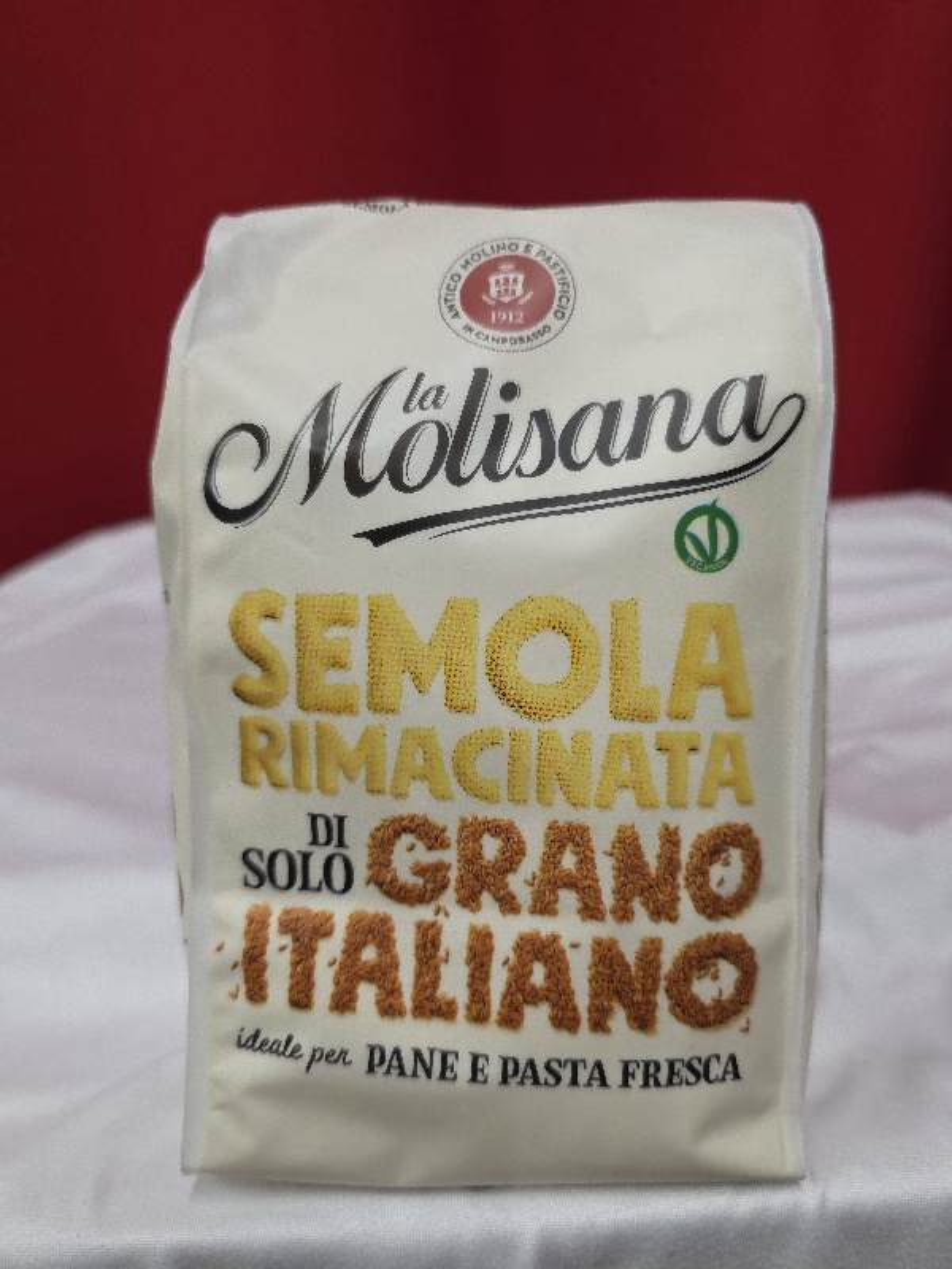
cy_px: 634
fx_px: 843
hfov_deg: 58.9
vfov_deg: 73.9
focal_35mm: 23
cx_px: 476
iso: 250
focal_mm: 6.3
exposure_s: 1/101
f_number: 1.7
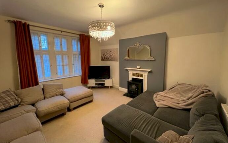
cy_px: 69
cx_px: 115
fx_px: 87
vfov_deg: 78.6
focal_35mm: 14
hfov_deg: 105.3
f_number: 1.8
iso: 500
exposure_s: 1/50
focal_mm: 1.57
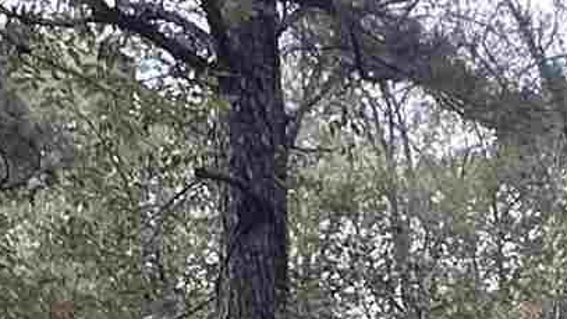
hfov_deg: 18.1
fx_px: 1729
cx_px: 587
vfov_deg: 9.5
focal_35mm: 115
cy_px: 747
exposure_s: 1/99
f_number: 2.2
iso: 50
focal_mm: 2.22
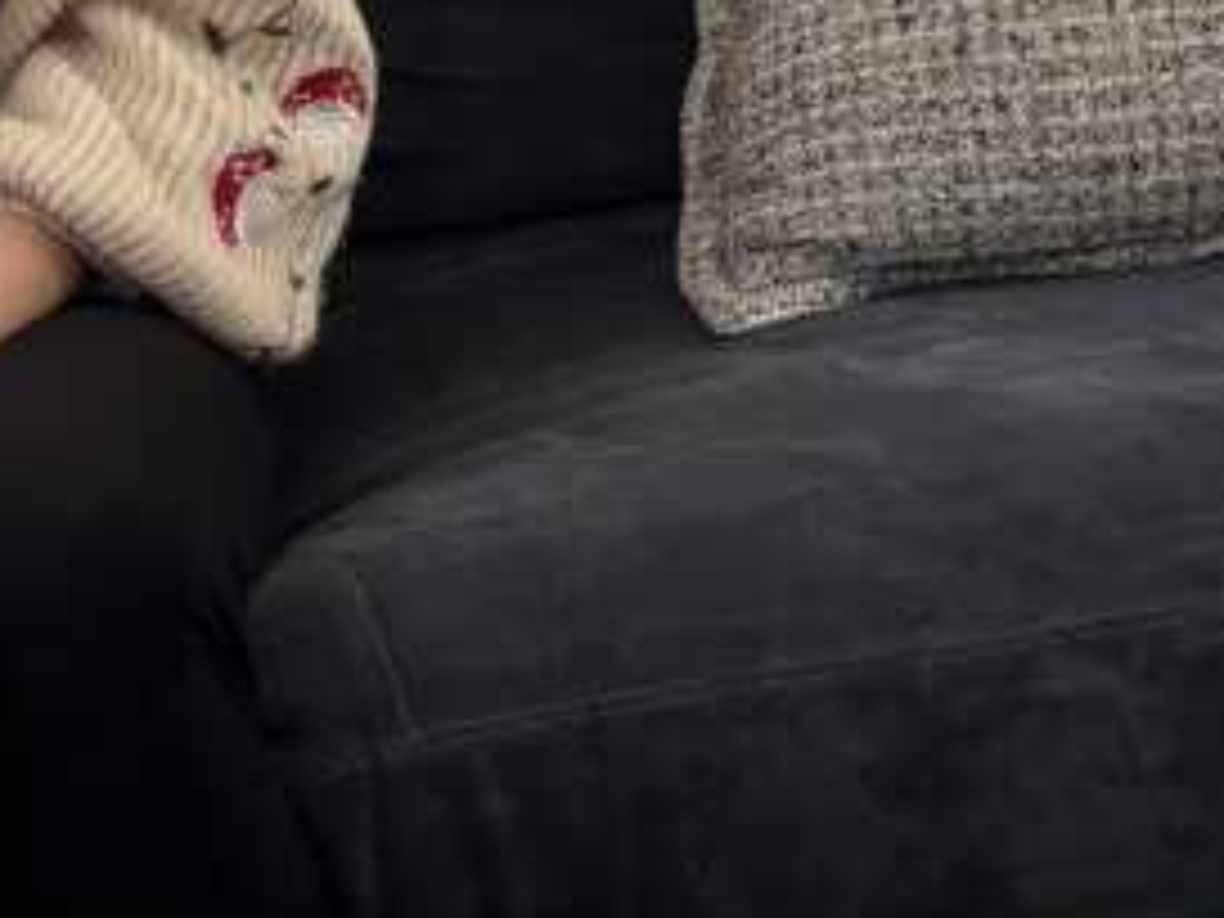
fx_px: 3713
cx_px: -86
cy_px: -920
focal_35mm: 105
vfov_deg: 12.4
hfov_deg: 18.1
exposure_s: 1/60
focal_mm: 5.96
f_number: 1.6
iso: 160
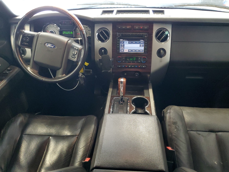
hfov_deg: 65.3
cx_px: 115
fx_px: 179
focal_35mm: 27
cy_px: 88
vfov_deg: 51.4
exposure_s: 1/60.2
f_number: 1.5
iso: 299
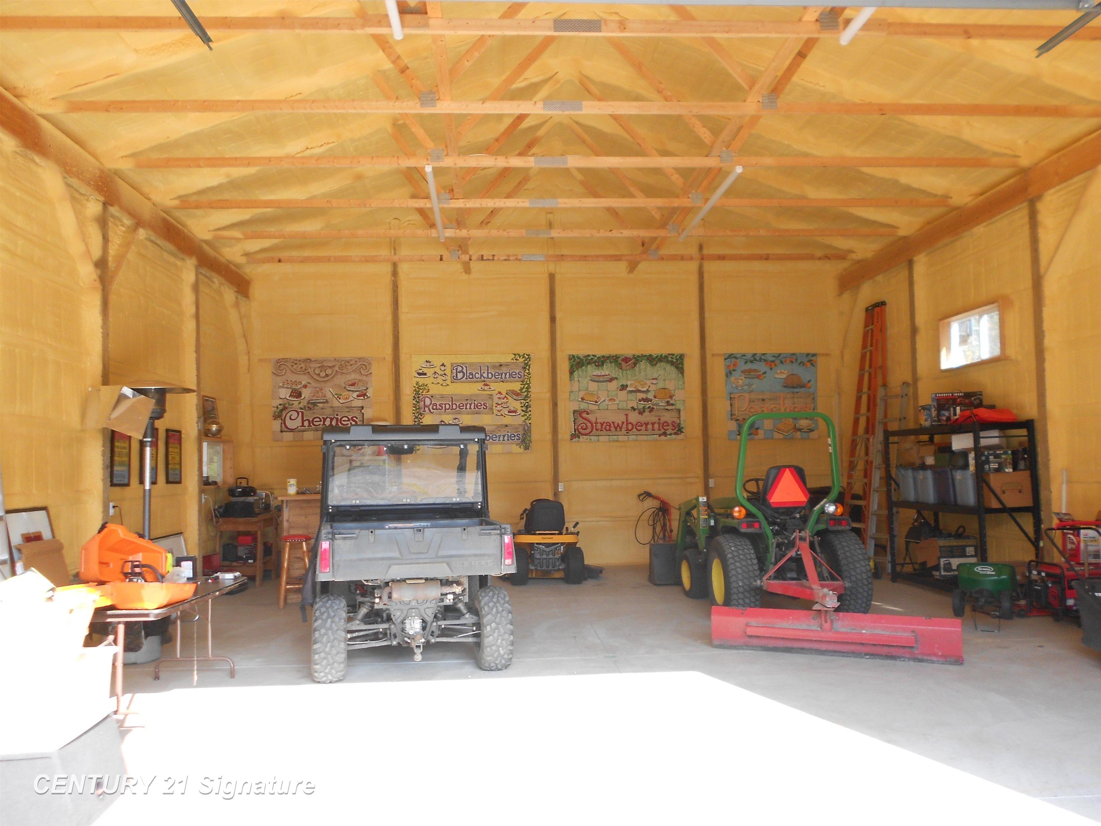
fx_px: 827
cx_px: 550
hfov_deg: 67.3
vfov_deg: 53.1
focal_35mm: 26
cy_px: 413
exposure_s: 1/50
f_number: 3.2
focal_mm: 4.6
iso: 80
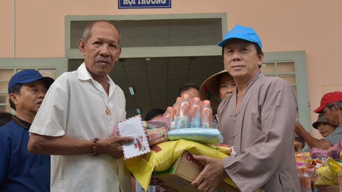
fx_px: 480
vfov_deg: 22.6
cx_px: 172
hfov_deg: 39.2
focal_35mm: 53
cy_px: 90
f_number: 8
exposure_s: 1/250
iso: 320
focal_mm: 50
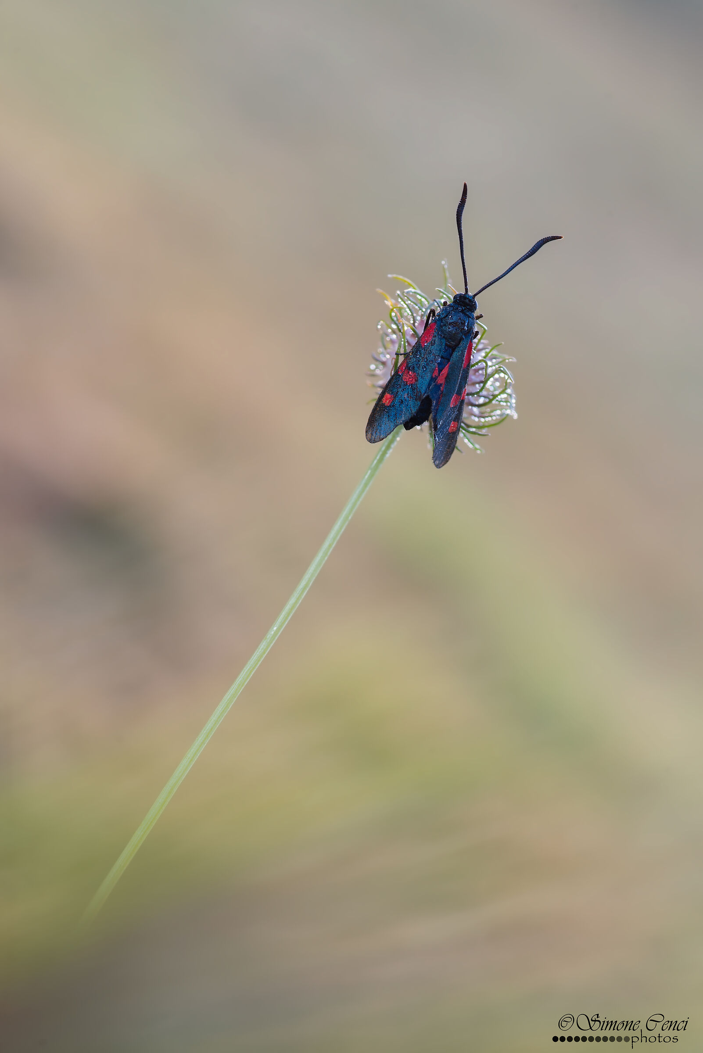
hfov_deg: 15.2
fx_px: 2634
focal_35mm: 90
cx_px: 352
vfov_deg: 22.6
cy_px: 526
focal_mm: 90
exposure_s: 1/25
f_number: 13
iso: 250
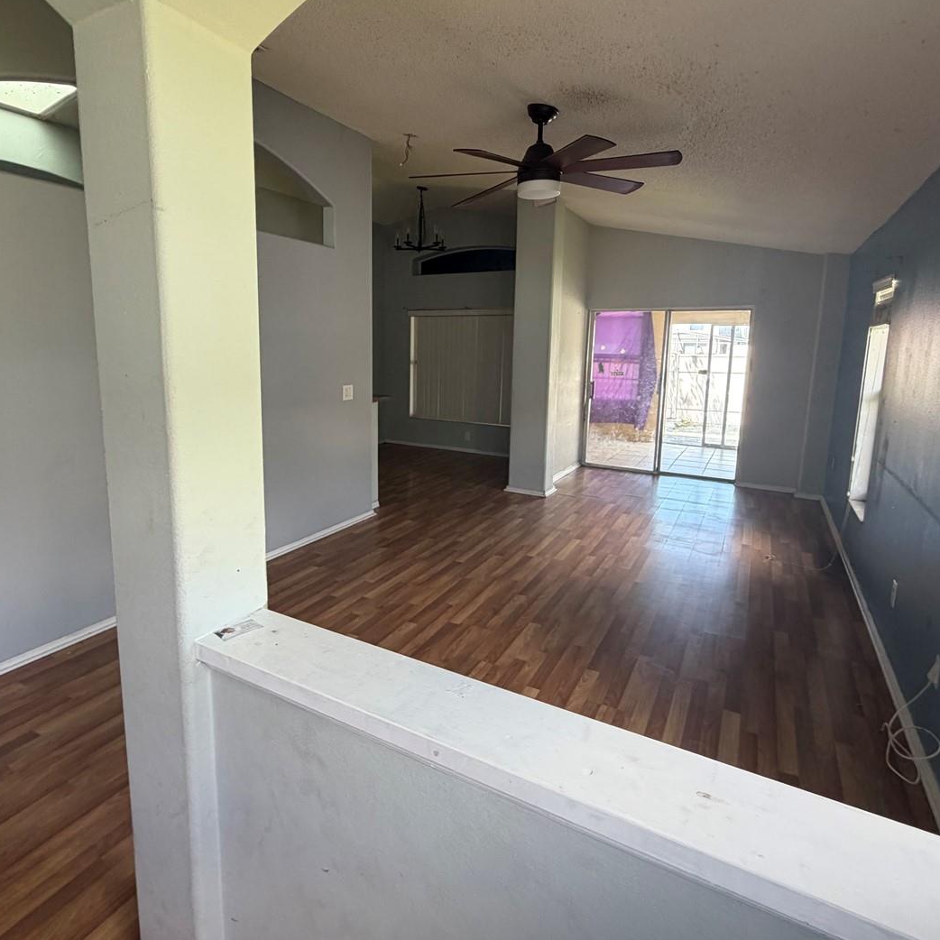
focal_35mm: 19
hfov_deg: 77.5
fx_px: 584
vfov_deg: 77.5
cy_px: 429
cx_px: 423
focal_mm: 2.22
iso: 160
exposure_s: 1/121
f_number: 2.2
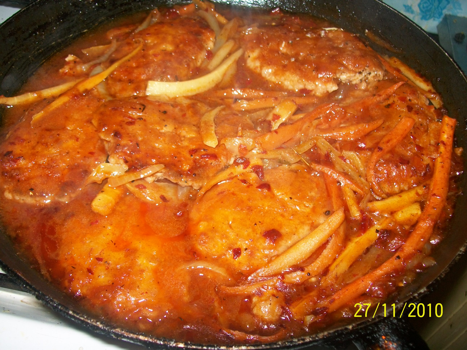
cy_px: 175
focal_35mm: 36
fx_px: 486
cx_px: 234
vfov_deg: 39.7
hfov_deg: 51.4
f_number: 2.7
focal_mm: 6
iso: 80
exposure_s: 1/30
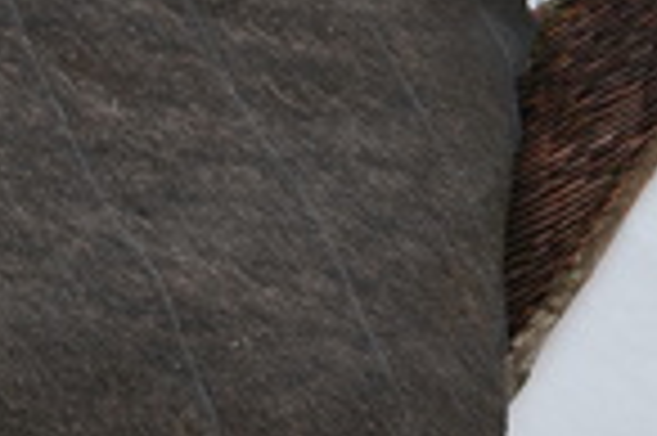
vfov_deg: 7.3
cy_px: 654
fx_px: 3354
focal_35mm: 184
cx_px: 234
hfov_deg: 11.2
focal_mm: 28
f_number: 8
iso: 200
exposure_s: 1/250
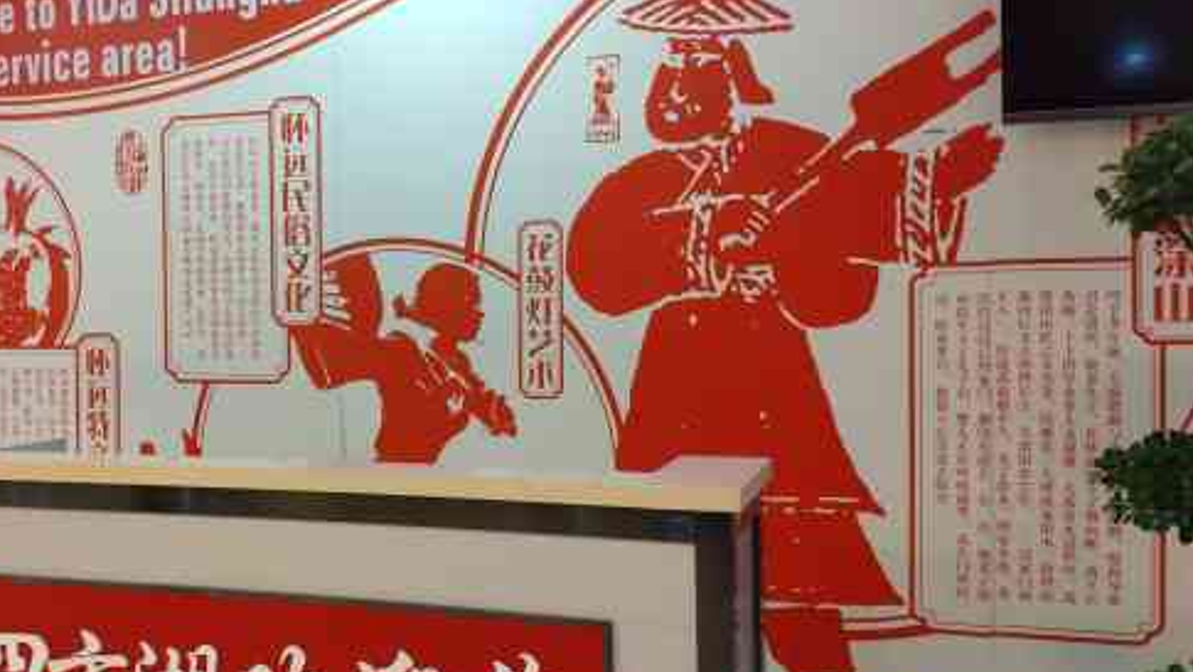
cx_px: 362
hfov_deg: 57.6
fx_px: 1044
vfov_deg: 35.7
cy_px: 326
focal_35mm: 33
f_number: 1.8
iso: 673
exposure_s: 1/33
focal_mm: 4.22
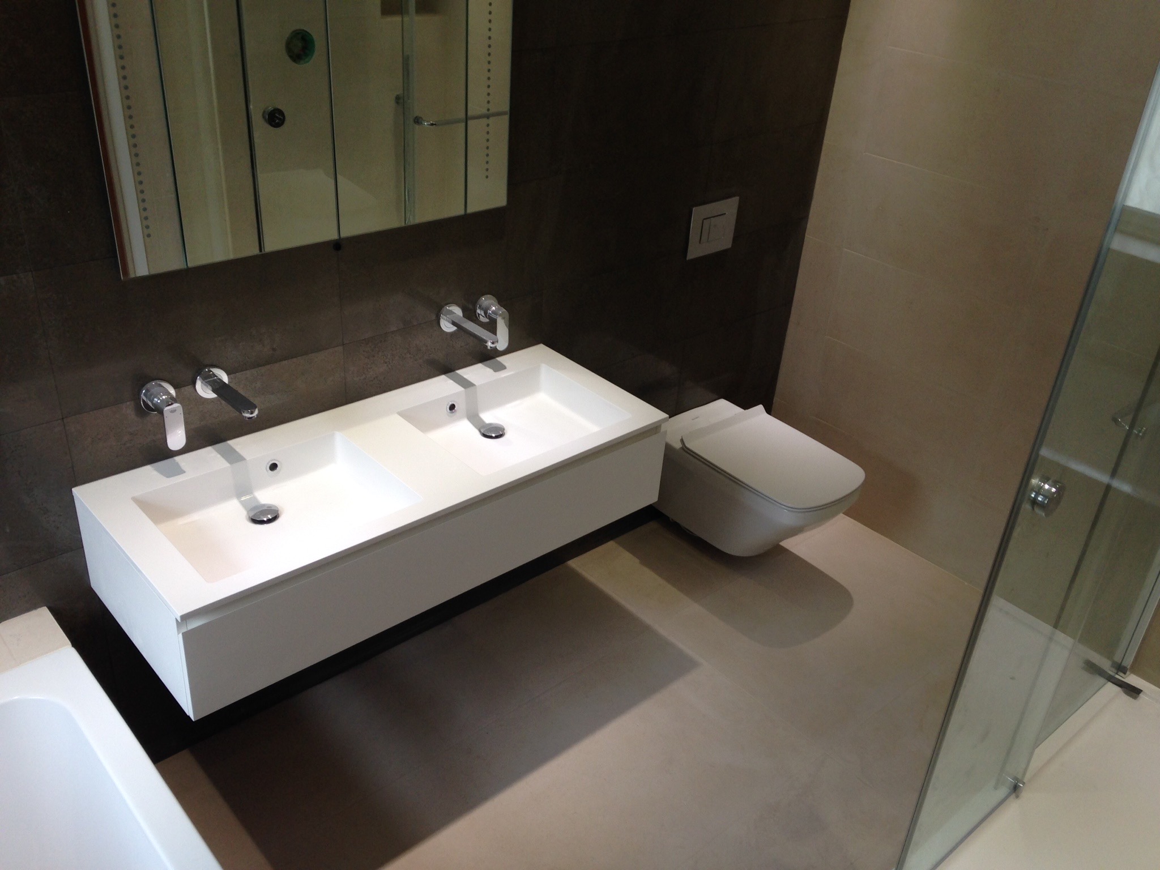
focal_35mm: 33
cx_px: 580
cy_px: 435
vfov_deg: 42.9
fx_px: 1106
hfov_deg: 55.4
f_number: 2.4
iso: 64
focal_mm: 4.12
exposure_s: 1/60
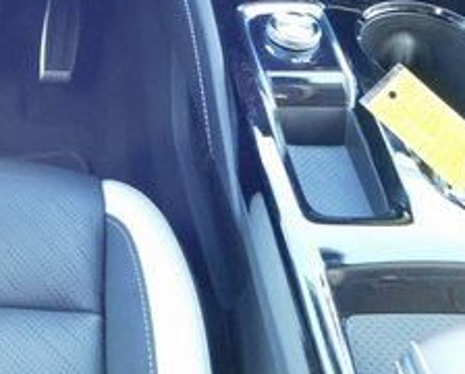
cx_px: -42
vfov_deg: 22.4
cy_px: -54
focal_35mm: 64
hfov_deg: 27.2
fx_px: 882
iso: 360
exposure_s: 1/30
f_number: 3
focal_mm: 4
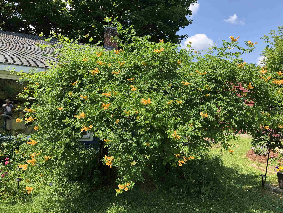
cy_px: 106
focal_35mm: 28
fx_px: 229
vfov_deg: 49.7
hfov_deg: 63.4
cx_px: 142
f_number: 1.8
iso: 20
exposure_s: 1/657
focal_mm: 3.99
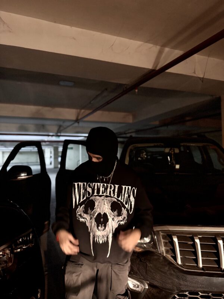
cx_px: 112
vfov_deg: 71.6
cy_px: 150
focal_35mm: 24
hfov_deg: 56.8
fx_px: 207
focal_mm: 6.76
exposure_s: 1/50
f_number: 1.78
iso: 640
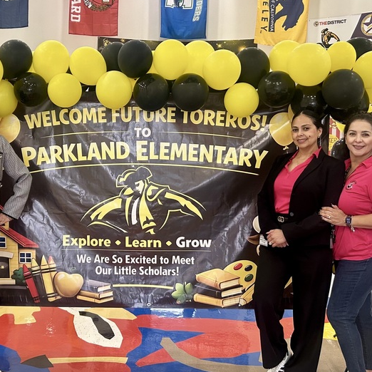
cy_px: 165
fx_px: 535
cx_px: 125
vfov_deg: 38.3
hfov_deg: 37.9
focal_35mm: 44
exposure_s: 1/60
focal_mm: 5.7
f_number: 1.5
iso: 125
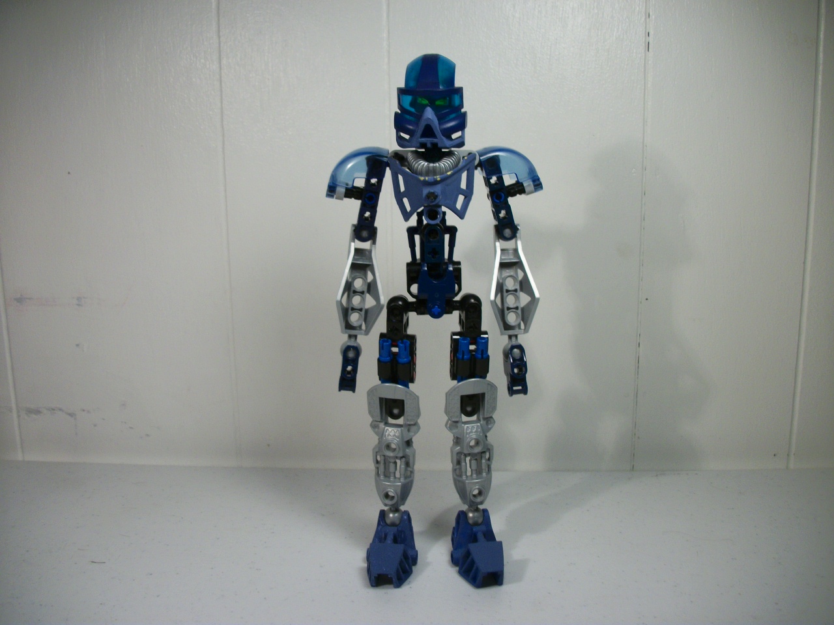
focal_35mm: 32
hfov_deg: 56.8
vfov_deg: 44.2
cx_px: 417
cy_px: 312
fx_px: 771
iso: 80
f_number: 2.9
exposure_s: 1/60
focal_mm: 5.7
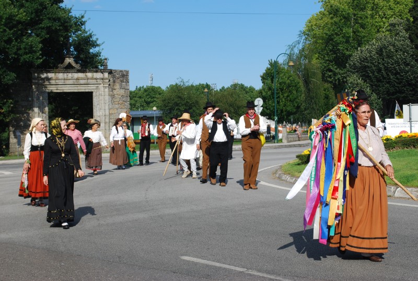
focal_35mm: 60
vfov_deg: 22.7
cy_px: 140
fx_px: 698
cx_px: 209
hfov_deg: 33.3
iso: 100
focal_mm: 40
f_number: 8
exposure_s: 1/250
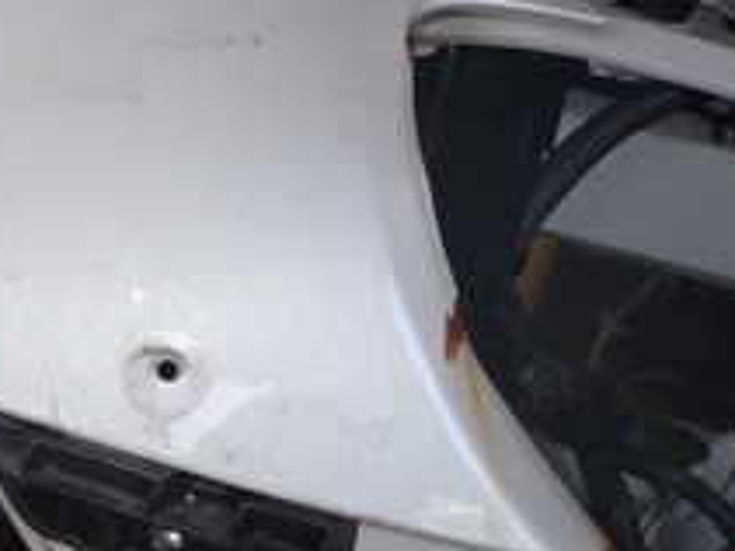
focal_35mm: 71
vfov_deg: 20.4
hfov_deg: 23.3
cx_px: -289
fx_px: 1507
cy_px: 84
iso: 100
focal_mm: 4.5
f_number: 5.6
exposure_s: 1/30
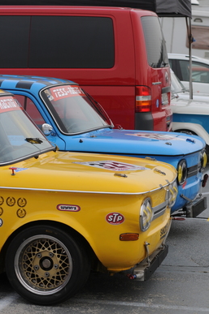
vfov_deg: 16.5
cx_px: 107
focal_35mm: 124
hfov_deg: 11.0
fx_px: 1083
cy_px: 157
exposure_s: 1/500
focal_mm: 80
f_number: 4.5
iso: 200
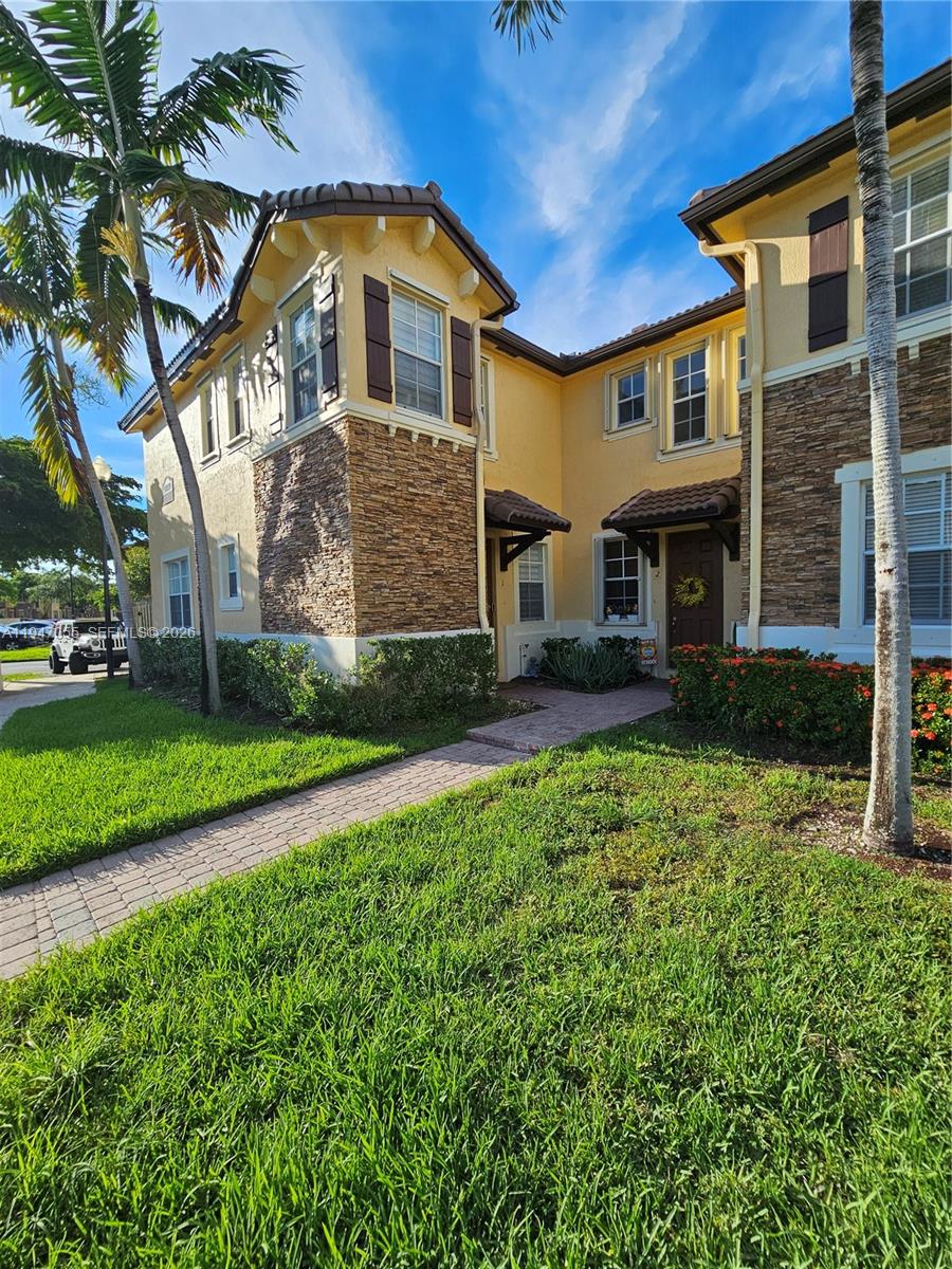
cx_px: 476
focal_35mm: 13
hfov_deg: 89.9
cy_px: 634
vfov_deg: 106.2
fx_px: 477
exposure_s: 1/1610
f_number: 2.2
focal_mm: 2.2
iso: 50
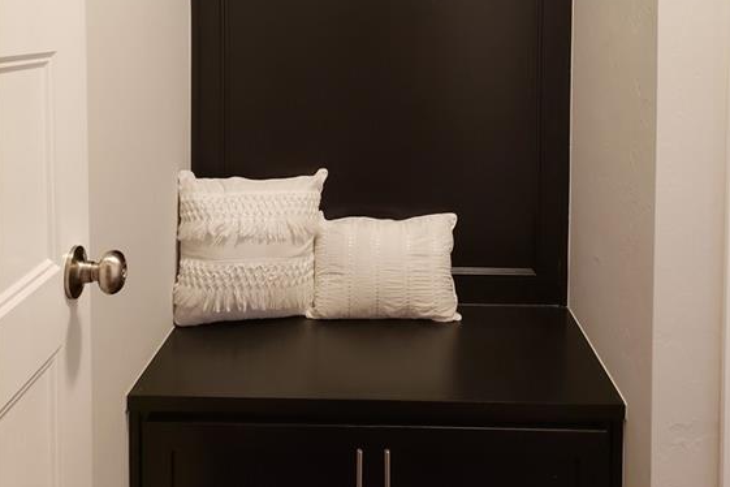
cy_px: 89
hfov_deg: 51.9
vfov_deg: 34.7
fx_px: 750
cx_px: 370
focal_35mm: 37
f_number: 1.5
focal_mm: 4.3
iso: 320
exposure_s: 1/40
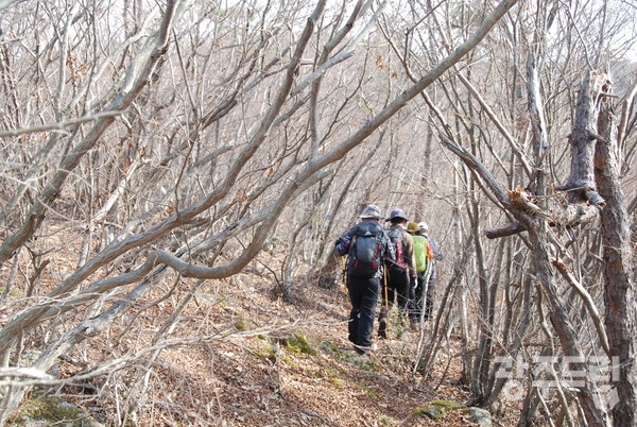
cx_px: 318
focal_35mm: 57
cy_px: 214
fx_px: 1010
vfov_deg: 23.9
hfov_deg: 35.0
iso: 200
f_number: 9
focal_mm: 38
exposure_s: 1/80
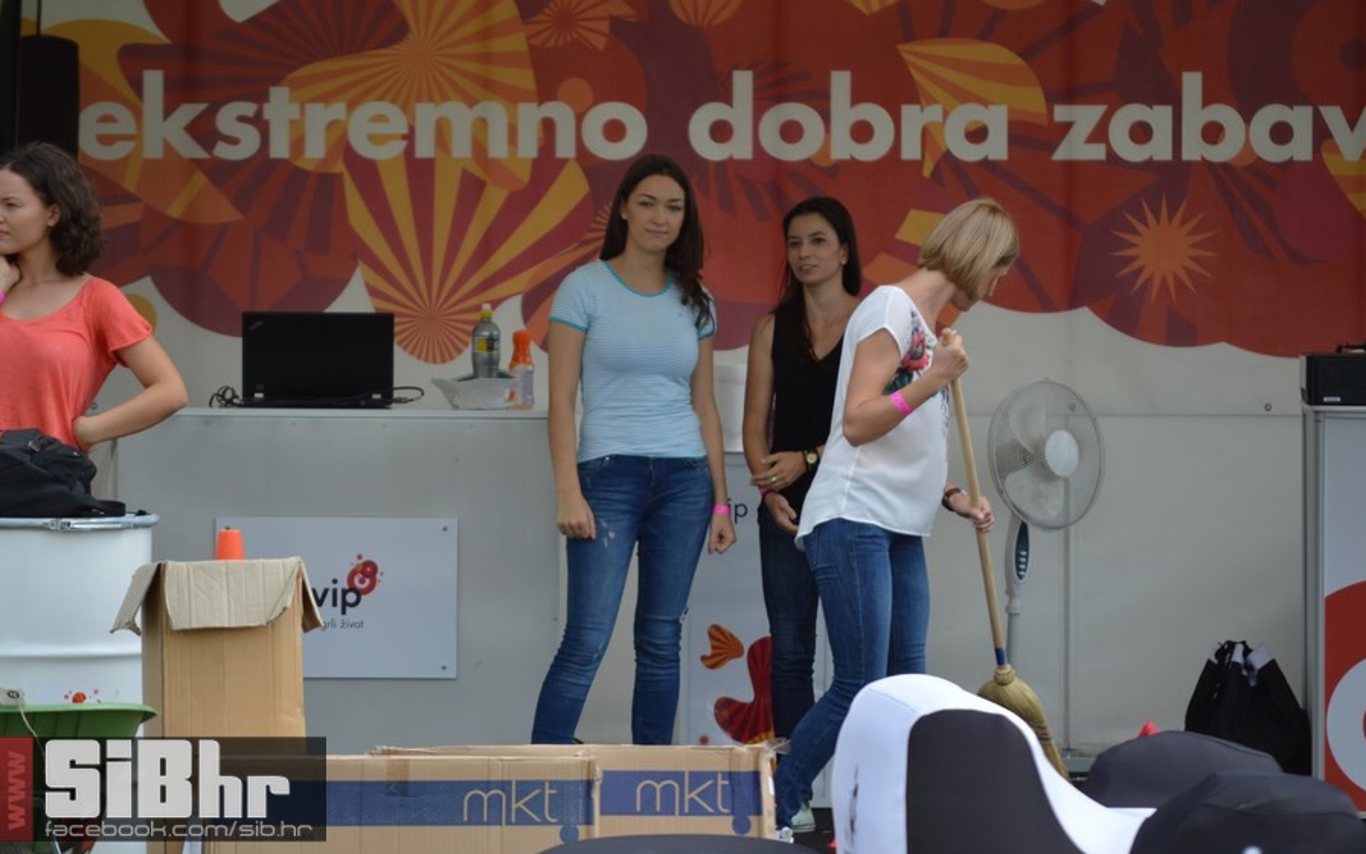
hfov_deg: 7.6
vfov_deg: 4.8
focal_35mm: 276
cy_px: 422
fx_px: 10275
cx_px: 685
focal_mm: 180
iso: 200
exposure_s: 1/800
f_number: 5.6
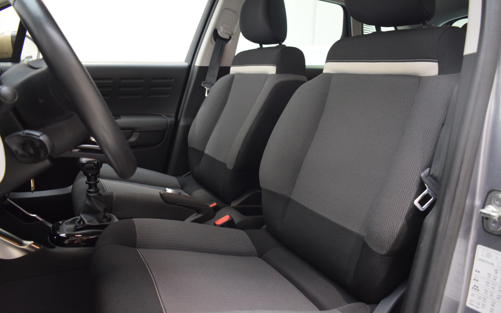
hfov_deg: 66.5
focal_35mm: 28
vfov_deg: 44.5
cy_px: 144
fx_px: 382
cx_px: 253
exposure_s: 1/60
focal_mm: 18
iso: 2500
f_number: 3.5
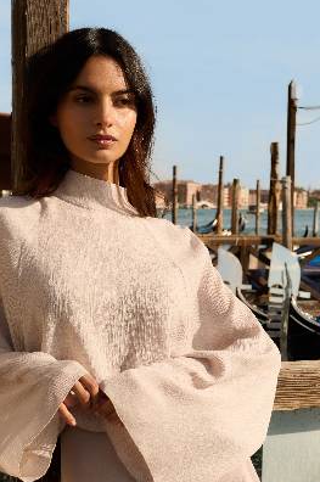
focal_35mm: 69
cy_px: 343
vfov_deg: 29.0
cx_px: 146
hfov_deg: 19.7
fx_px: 922
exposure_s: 1/250
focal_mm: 39
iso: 250
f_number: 9
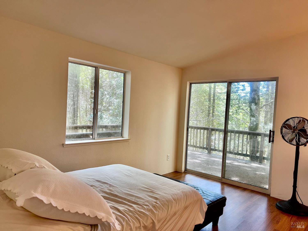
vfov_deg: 53.1
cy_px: 116
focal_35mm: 26
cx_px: 154
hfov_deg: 67.3
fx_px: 231
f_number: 1.5
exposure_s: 1/60
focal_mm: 5.7
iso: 125
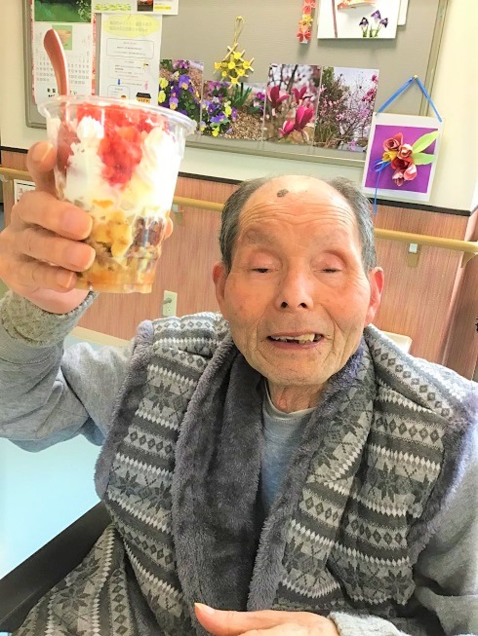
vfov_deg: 58.3
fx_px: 570
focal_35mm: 31
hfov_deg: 45.5
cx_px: 239
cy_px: 318
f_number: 2.4
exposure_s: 1/30
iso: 80
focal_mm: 3.3
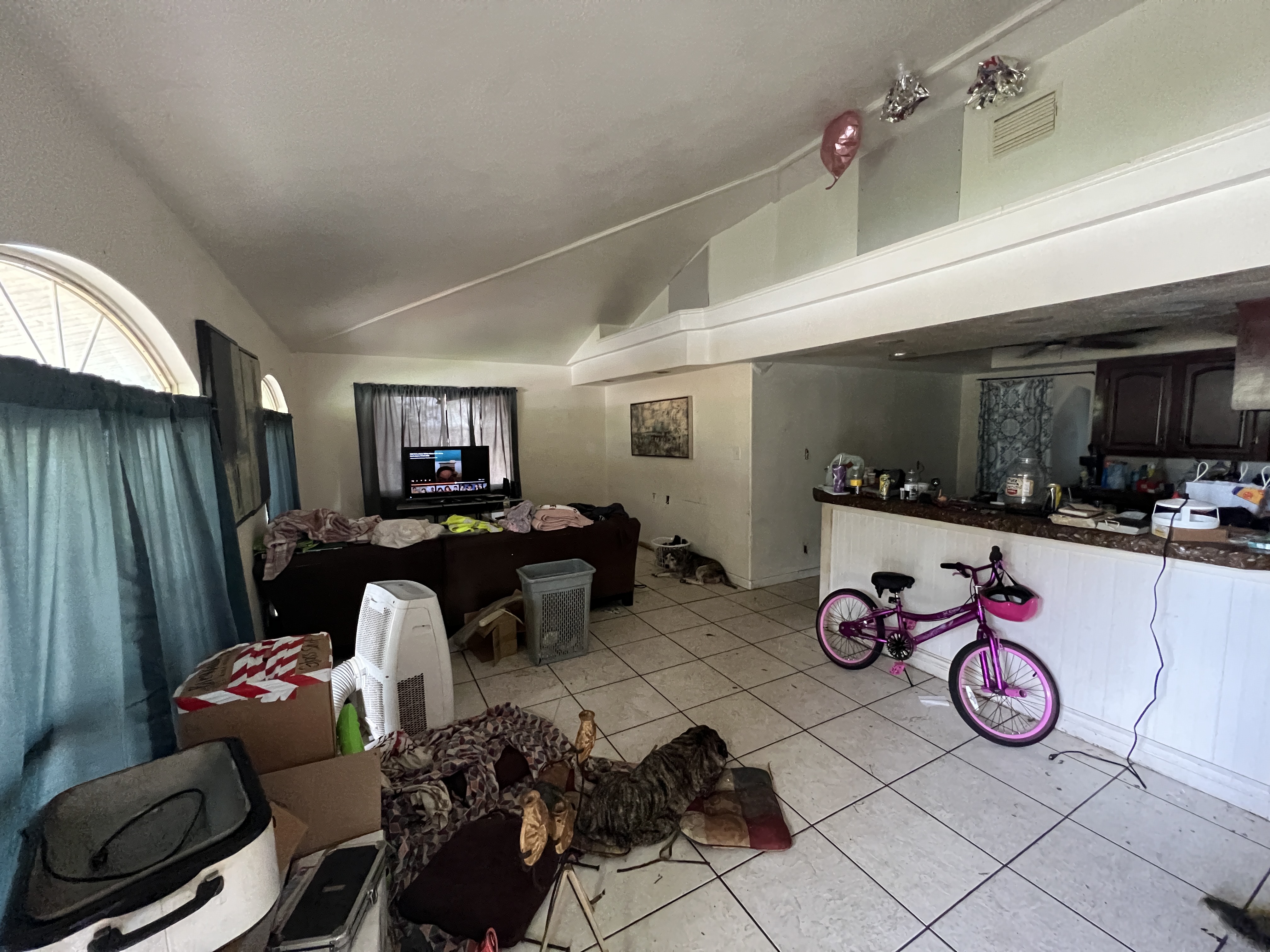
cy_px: 476
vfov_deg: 89.9
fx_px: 477
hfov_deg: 106.2
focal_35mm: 13
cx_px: 635
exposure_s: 1/60
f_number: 1.8
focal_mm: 1.57
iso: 800
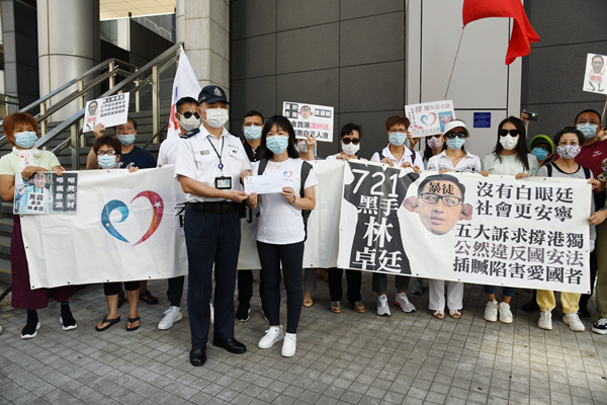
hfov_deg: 73.7
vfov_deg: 53.1
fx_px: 405
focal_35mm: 24
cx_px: 304
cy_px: 202
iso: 1250
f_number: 10
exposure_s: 1/200
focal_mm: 24
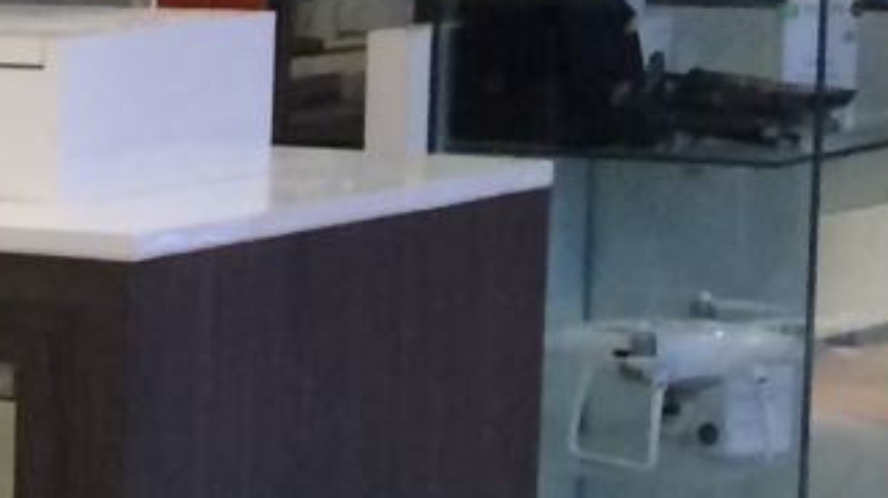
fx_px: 4377
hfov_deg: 9.5
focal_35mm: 186
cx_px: -1643
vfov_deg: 6.5
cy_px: 354
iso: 64
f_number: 2.2
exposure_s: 1/33
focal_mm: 4.15
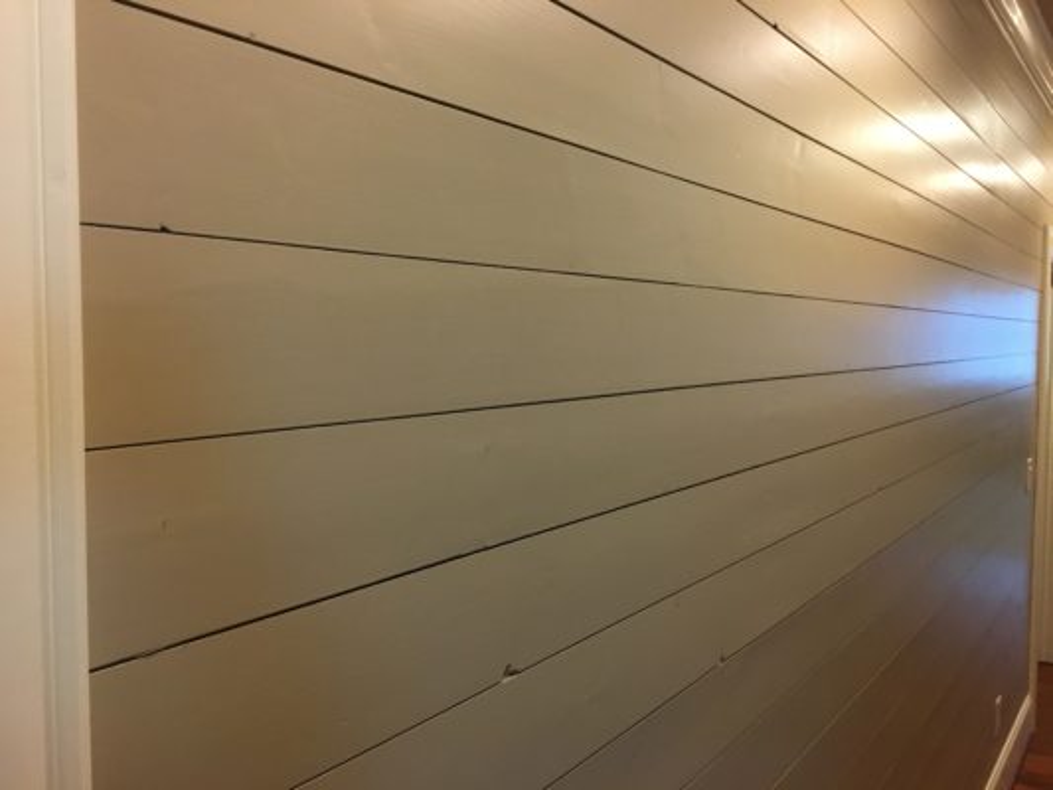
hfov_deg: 61.6
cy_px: 395
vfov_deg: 48.2
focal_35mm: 29
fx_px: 882
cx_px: 526
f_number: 2.2
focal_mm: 4.15
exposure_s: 1/24
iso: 200
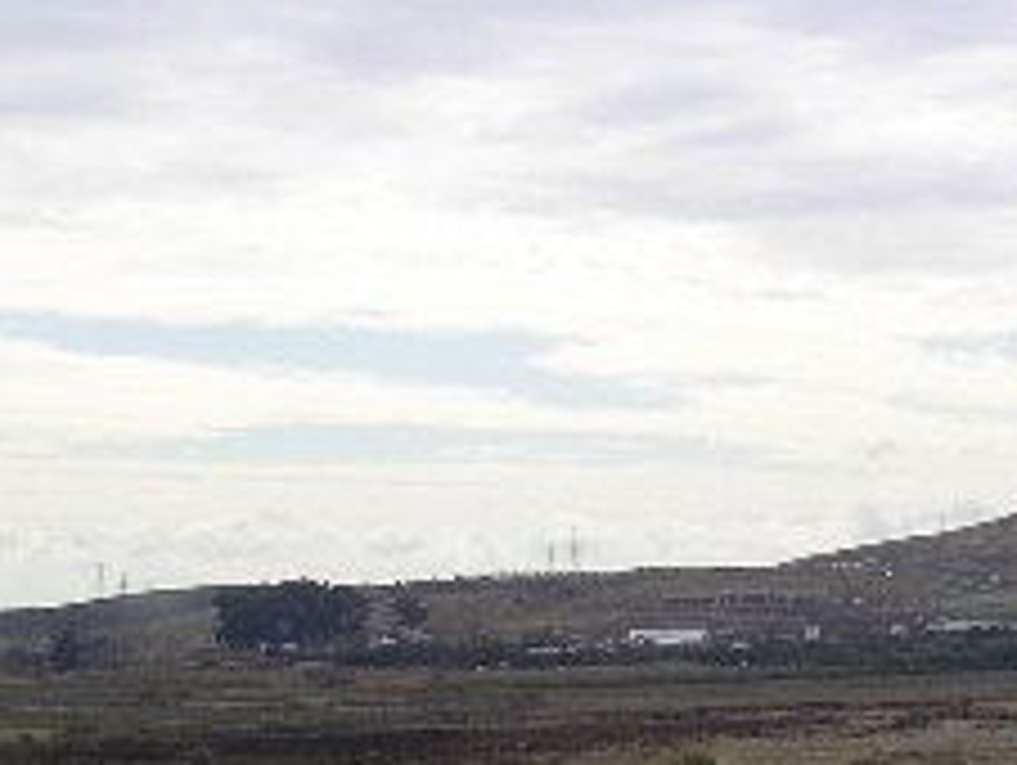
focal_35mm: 147
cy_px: 706
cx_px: 1004
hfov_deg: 13.2
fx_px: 4323
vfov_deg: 10.1
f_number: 3.8
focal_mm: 10.9
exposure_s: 1/285
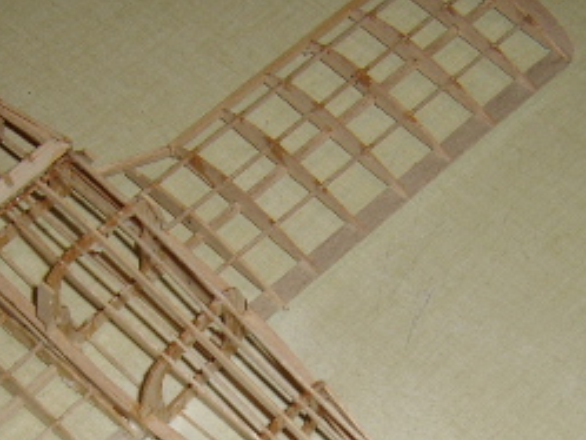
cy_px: 471
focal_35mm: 90
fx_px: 1524
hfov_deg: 21.8
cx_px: 266
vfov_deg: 16.0
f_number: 2.8
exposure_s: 1/30
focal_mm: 5.95
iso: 100
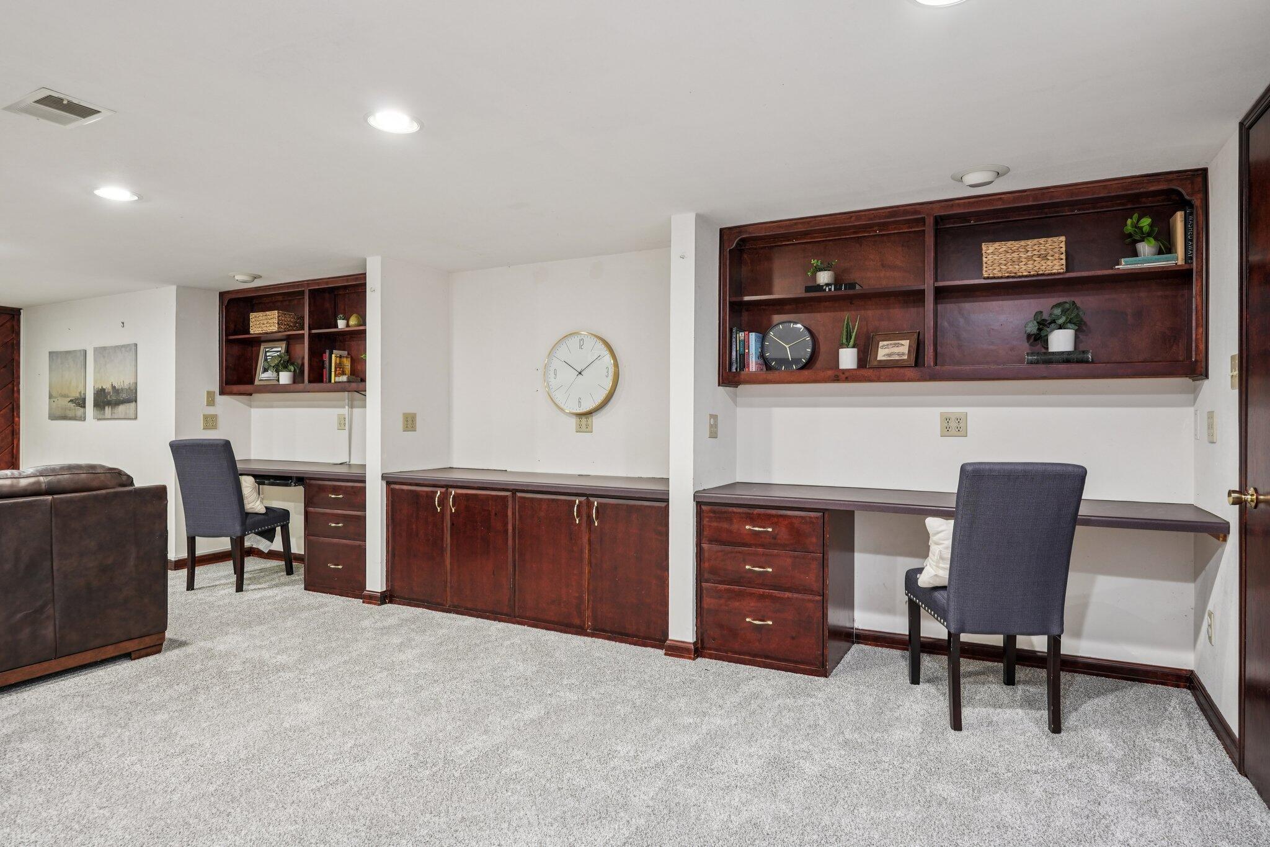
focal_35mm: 20
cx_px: 635
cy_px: 424
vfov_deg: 60.7
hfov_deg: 82.6
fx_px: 723
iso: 320
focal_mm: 20.5
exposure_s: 1/2.5
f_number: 7.1
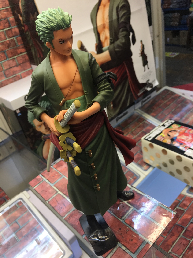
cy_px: 129
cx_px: 96
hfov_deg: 48.2
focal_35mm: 29
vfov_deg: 61.7
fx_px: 216
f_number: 2.2
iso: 40
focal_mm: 4.15
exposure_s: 1/120
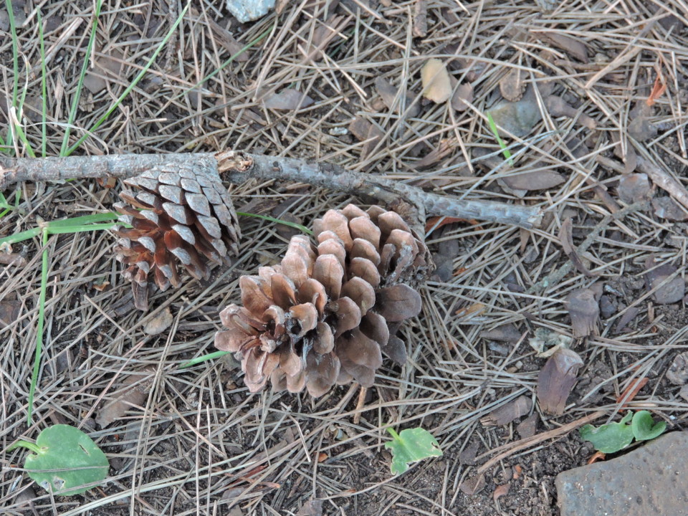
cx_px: 344
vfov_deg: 7.4
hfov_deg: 9.9
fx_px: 3975
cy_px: 258
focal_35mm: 200
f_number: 4.6
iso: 400
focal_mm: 35.7
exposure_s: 1/50
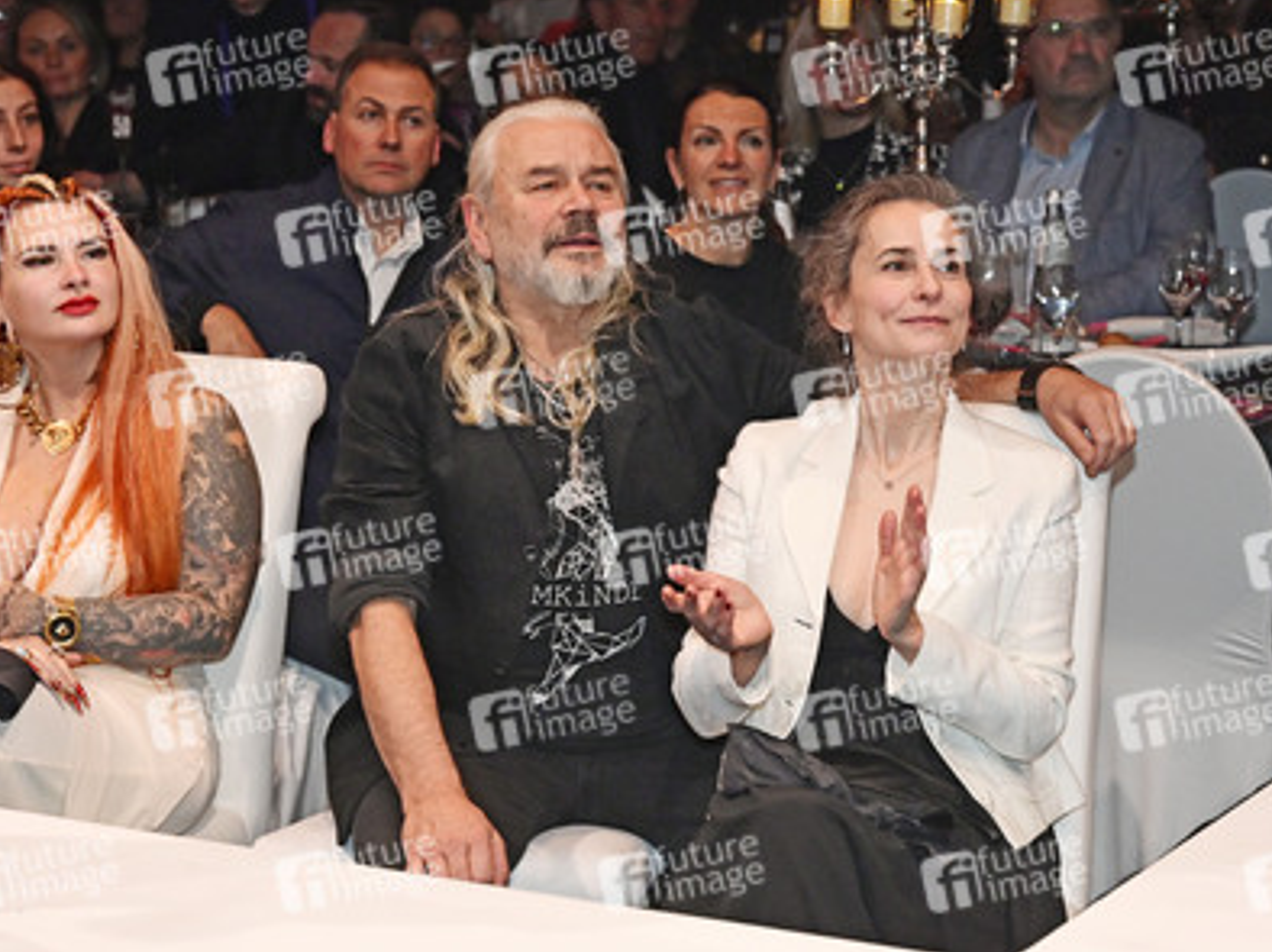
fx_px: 2828
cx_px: 596
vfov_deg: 19.1
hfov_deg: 25.3
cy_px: 471
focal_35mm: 77
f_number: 5.6
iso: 3200
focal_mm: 70
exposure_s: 1/200
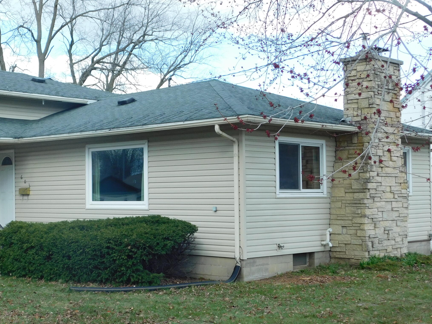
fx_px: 736
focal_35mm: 59
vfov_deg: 24.8
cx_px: 115
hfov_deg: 32.2
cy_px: 179
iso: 125
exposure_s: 1/400
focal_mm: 7.1
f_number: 3.6
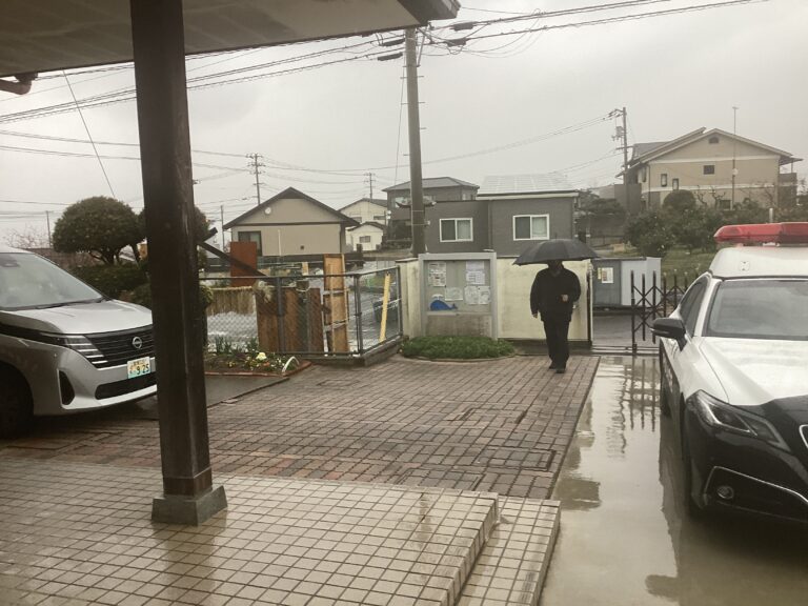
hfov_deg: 58.4
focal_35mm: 31
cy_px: 303
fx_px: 724
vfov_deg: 45.4
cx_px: 404
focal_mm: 3.3
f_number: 2.4
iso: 80
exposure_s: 1/120
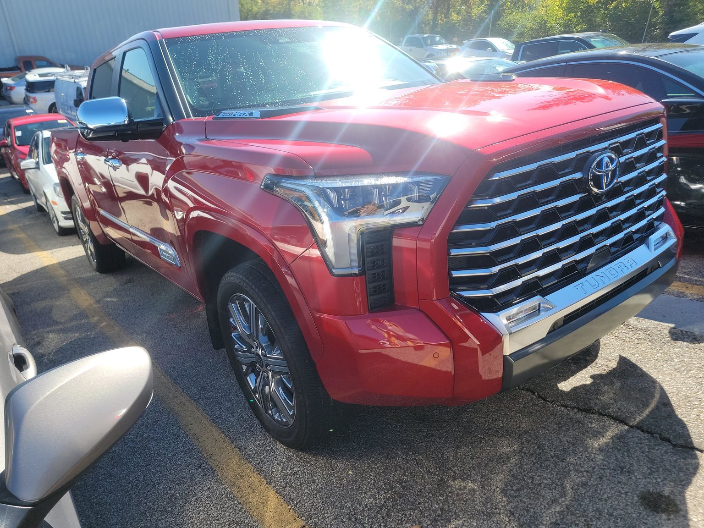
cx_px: 353
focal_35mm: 25
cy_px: 254
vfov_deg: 54.9
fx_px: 508
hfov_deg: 69.4
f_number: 1.8
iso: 50
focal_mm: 6.7
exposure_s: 1/382
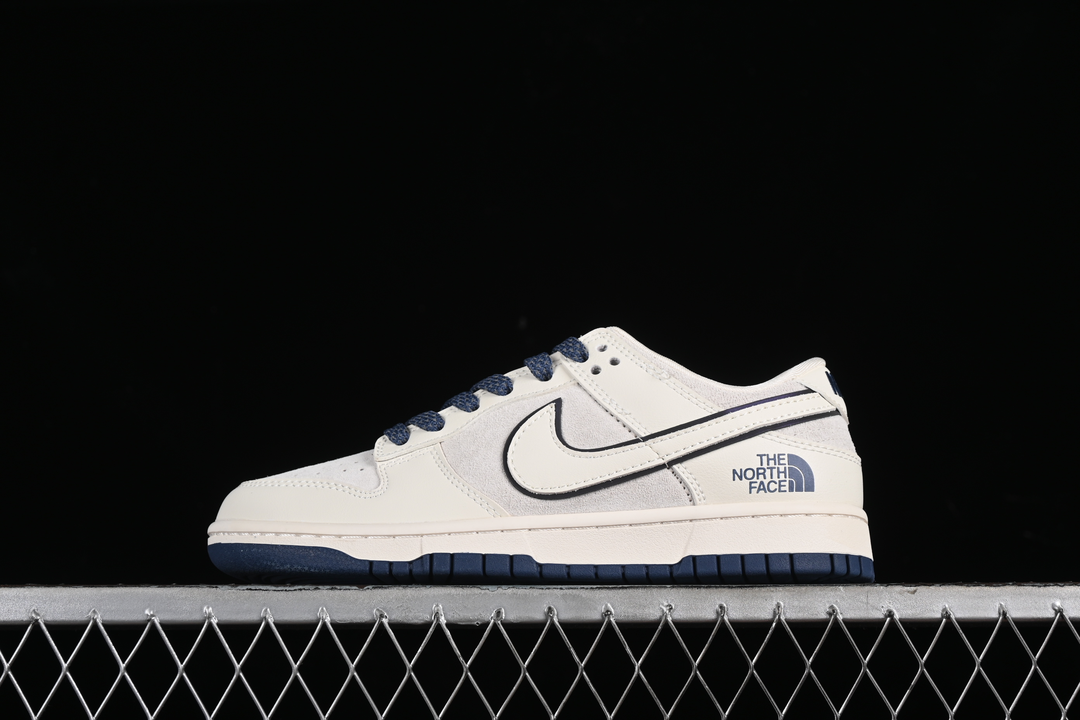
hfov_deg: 28.6
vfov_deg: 19.3
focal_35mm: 70
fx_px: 2115
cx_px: 540
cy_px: 360
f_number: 7.1
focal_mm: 47
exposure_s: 1/160
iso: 125
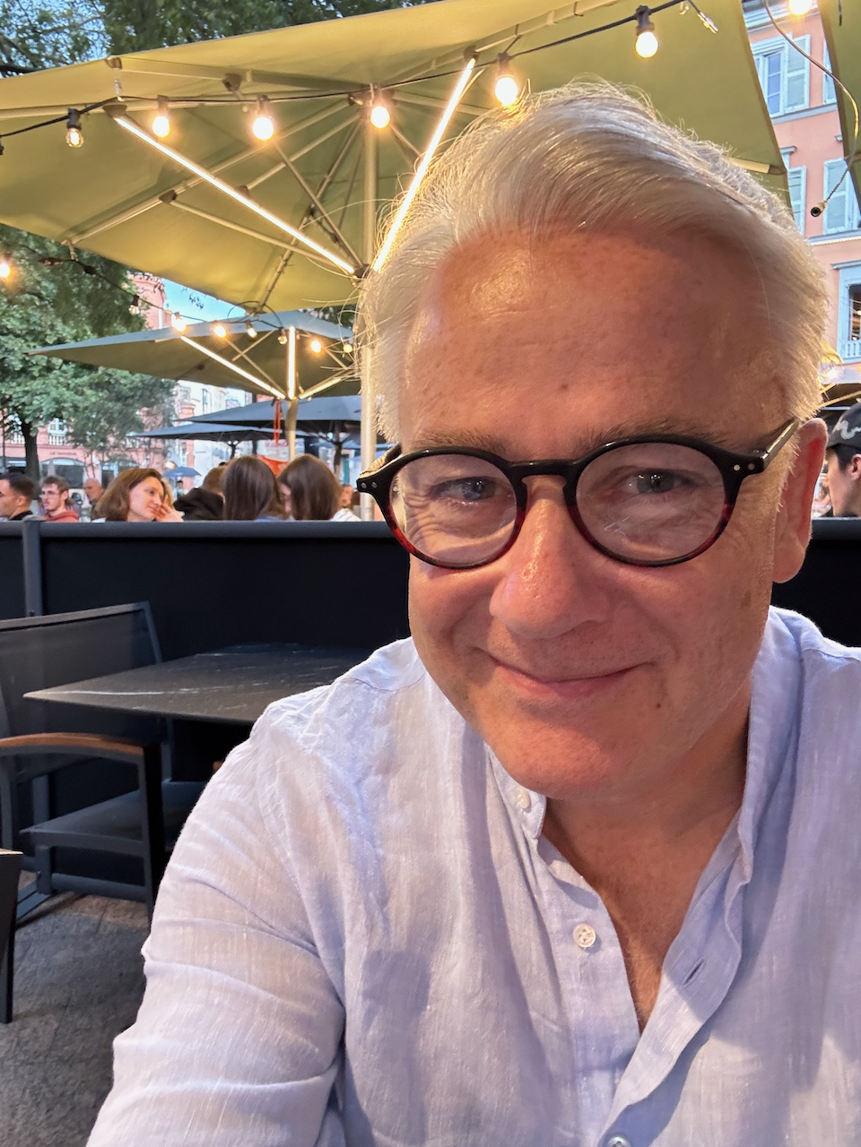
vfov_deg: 60.0
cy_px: 574
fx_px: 995
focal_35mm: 30
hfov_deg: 46.8
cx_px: 430
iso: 400
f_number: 1.9
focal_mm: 2.69
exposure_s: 1/25
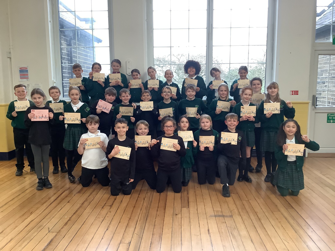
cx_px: 168
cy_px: 126
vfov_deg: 45.4
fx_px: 300
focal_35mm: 31
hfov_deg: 58.4
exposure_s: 1/33
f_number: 2.4
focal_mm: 3.3
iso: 320
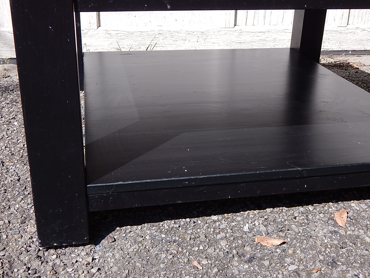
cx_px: 185
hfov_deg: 43.9
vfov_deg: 33.6
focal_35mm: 43
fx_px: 460
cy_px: 139
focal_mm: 7.7
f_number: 3.6
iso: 125
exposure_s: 1/800
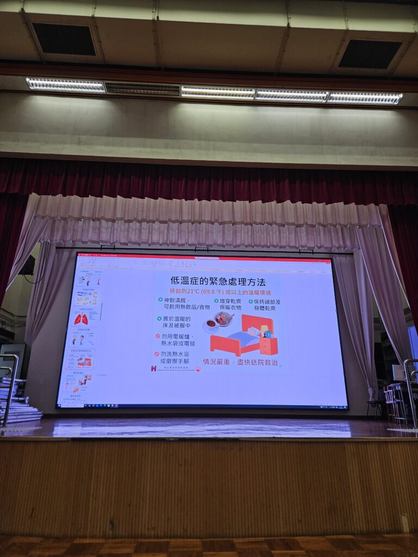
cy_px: 278
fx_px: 370
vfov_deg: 73.9
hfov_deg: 58.9
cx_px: 209
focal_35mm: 23
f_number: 1.8
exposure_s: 1/100
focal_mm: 5.4
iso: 40
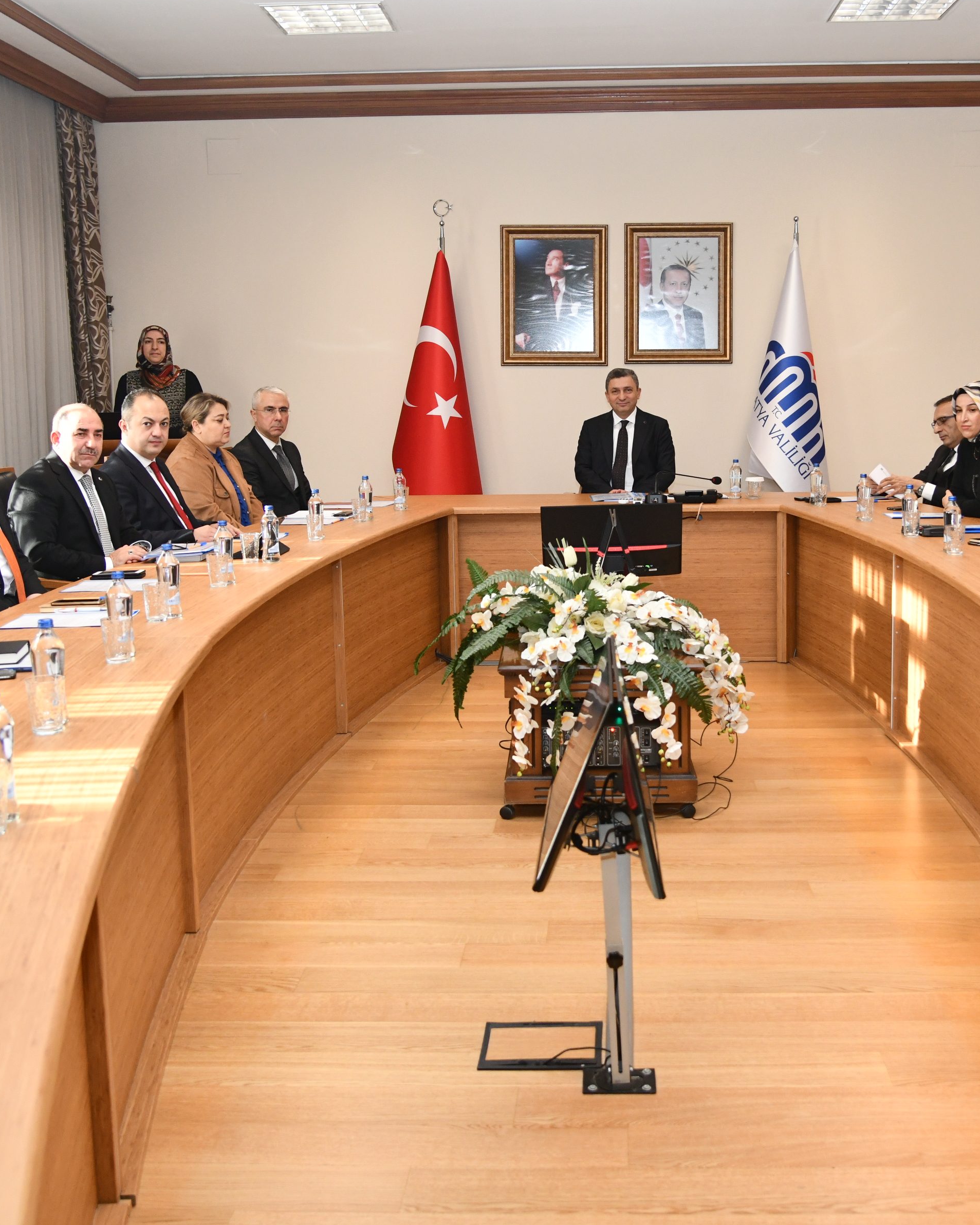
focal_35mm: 39
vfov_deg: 46.8
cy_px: 544
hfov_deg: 38.1
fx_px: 1414
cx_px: 572
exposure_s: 1/200
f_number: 4
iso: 1250
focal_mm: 24
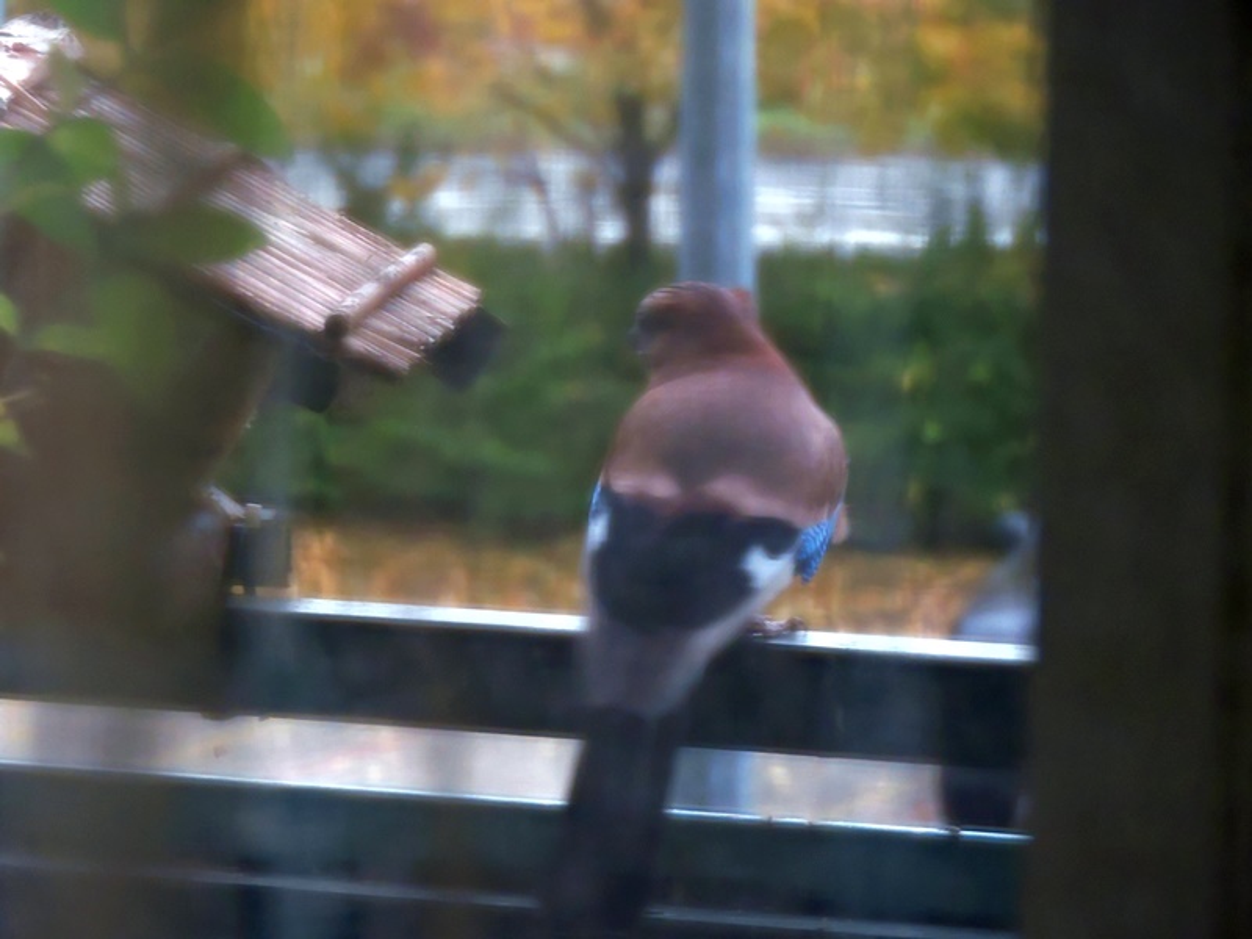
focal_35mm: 220
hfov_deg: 9.0
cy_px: 470
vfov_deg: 6.8
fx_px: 7957
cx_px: 626
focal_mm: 39.4
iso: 800
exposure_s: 1/15
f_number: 5.3
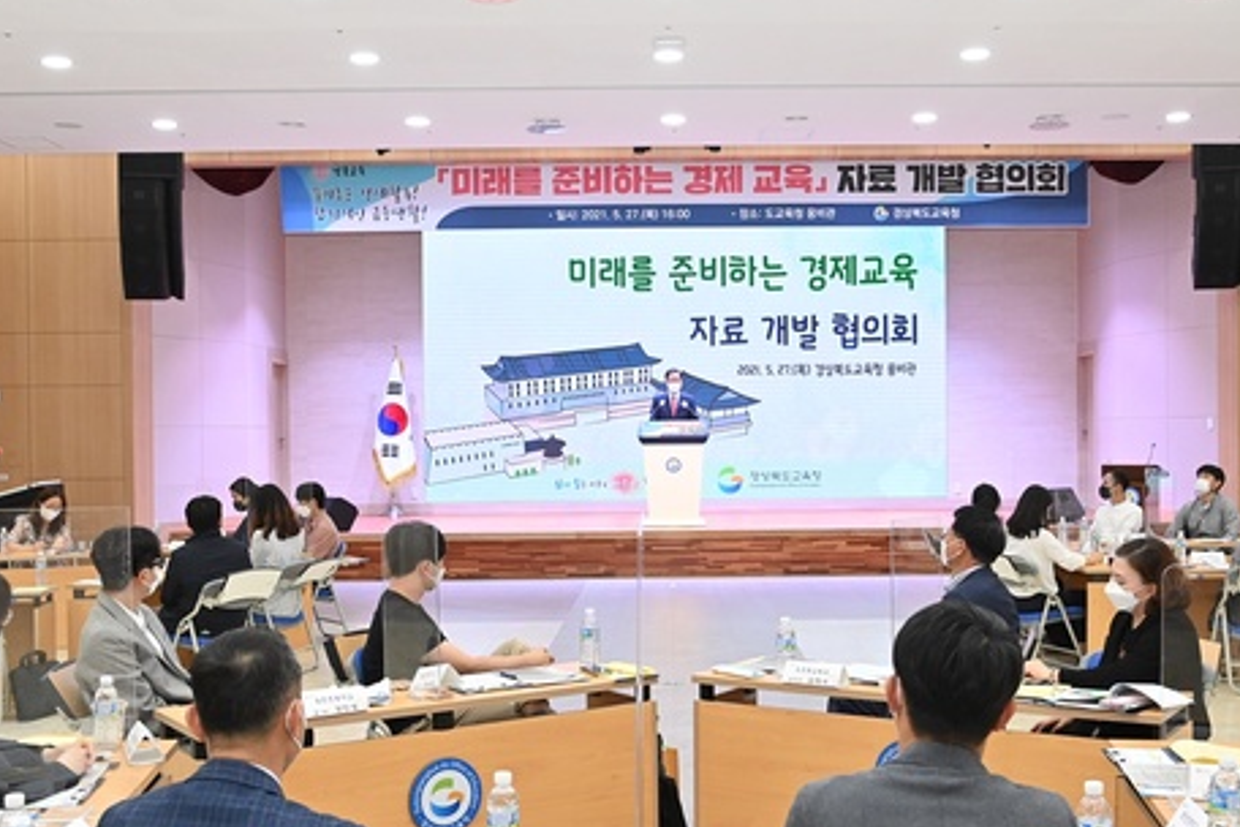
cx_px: 676
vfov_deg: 31.9
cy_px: 452
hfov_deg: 46.3
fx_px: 1447
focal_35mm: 42
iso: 4000
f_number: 6.3
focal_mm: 30
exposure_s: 1/200
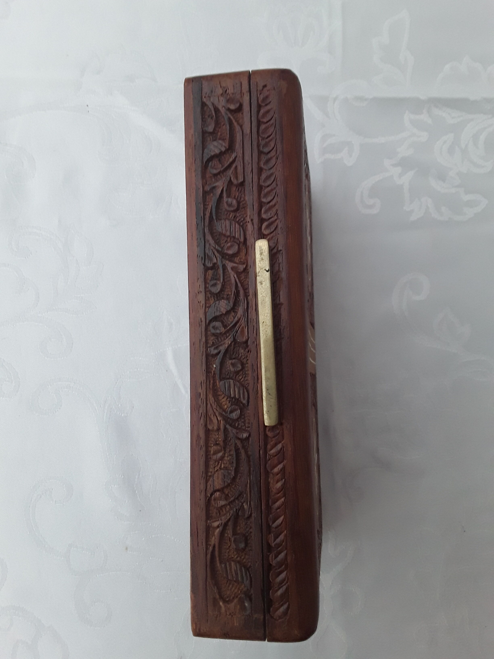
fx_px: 514
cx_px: 247
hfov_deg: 51.4
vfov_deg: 65.3
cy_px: 330
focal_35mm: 27
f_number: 1.9
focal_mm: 2.91
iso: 100
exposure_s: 1/33
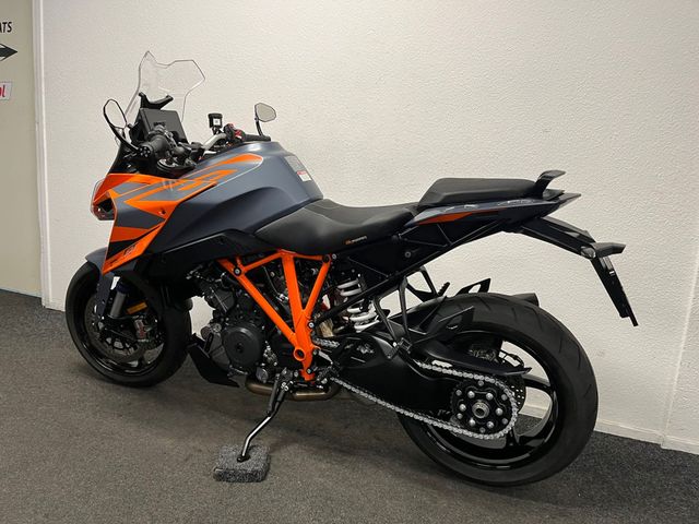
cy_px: 262
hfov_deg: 67.3
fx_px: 525
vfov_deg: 53.1
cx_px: 350
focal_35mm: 26
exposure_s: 1/50
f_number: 1.6
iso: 80
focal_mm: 5.1
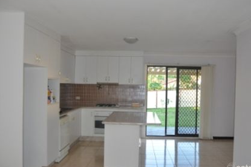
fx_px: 237
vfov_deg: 38.8
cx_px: 132
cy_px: 86
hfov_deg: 55.8
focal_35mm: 34
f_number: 3.5
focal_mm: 20
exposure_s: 1/100
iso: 800
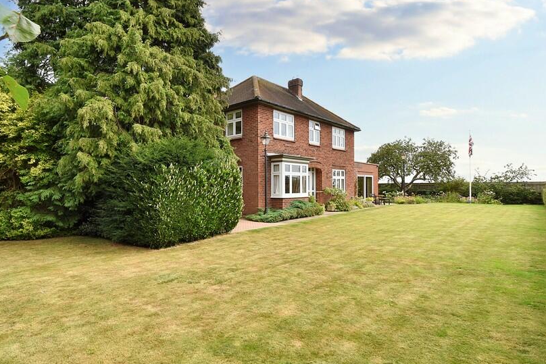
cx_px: 257
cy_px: 189
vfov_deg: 64.6
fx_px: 288
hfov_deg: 86.8
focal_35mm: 19
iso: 100
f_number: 7.1
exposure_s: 1/200
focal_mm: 10
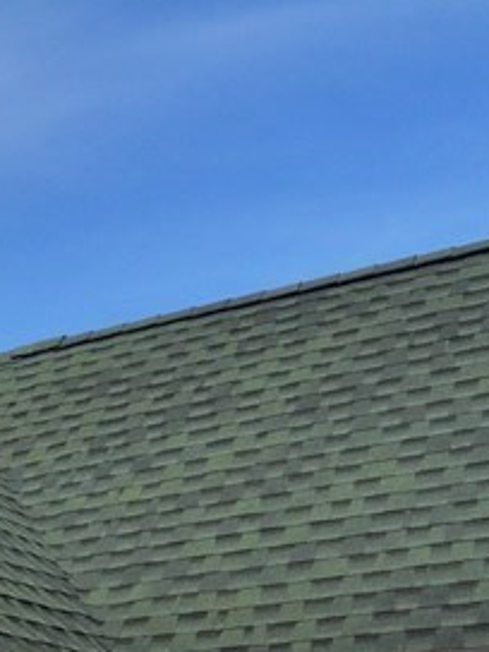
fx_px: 1431
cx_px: -376
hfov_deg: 16.4
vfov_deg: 23.3
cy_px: 802
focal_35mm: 76
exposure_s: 1/200
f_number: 10
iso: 100
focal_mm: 14
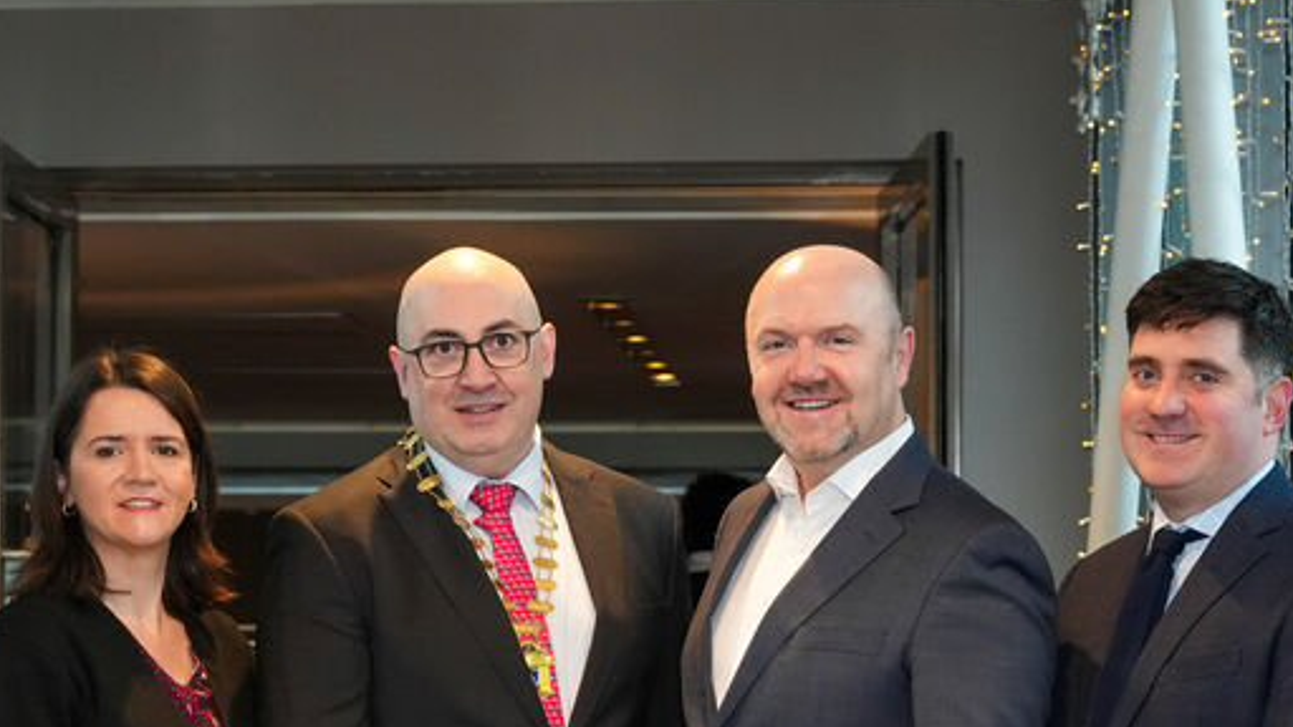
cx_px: 495
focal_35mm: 91
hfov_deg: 23.2
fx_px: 3136
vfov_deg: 13.1
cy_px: 642
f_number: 6.3
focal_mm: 55.9
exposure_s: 1/160
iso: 6400
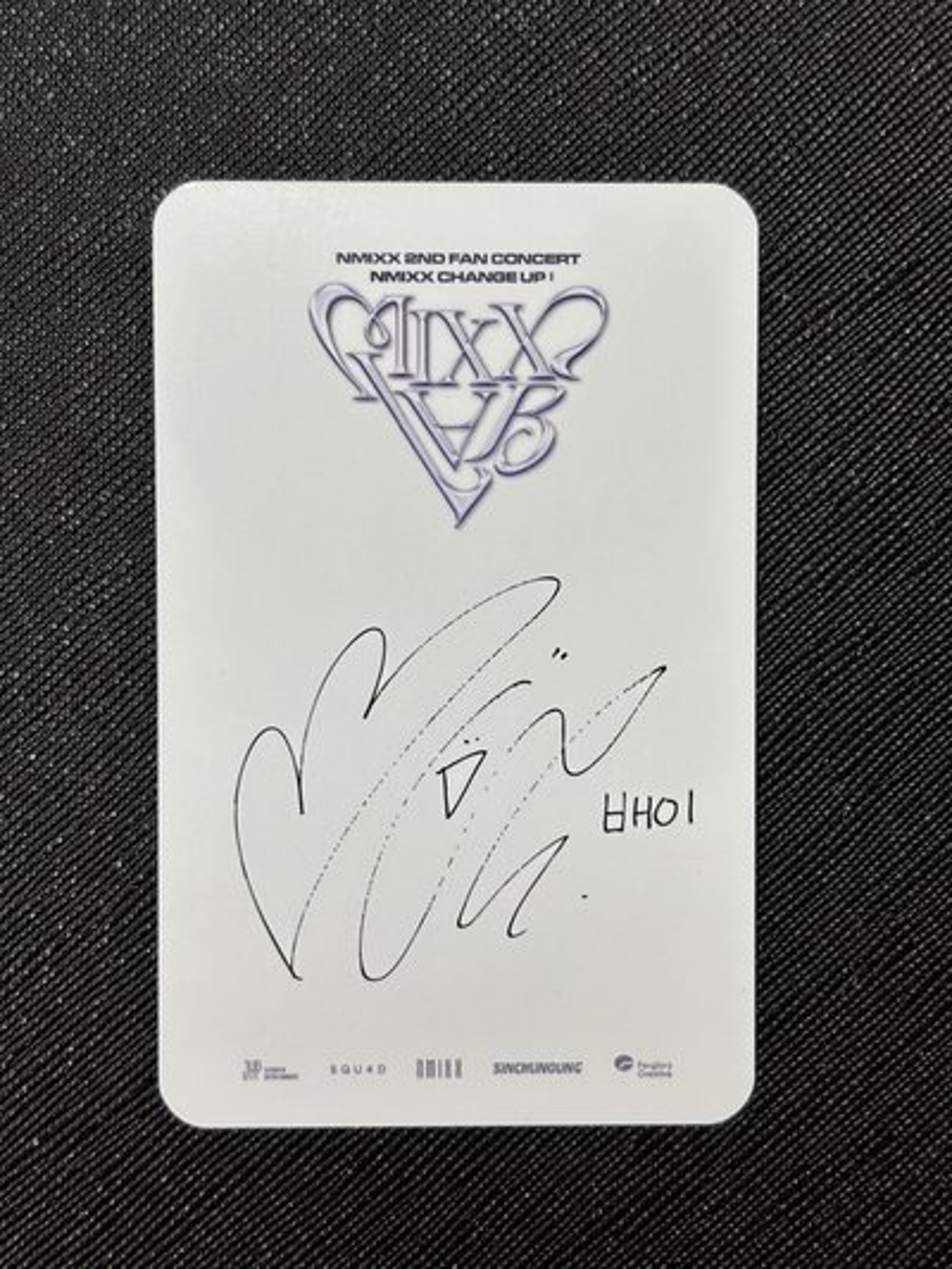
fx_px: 1906
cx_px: 476
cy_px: 634
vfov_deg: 36.8
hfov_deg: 28.0
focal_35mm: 52
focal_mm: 5.96
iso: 32
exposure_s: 1/60
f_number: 1.6
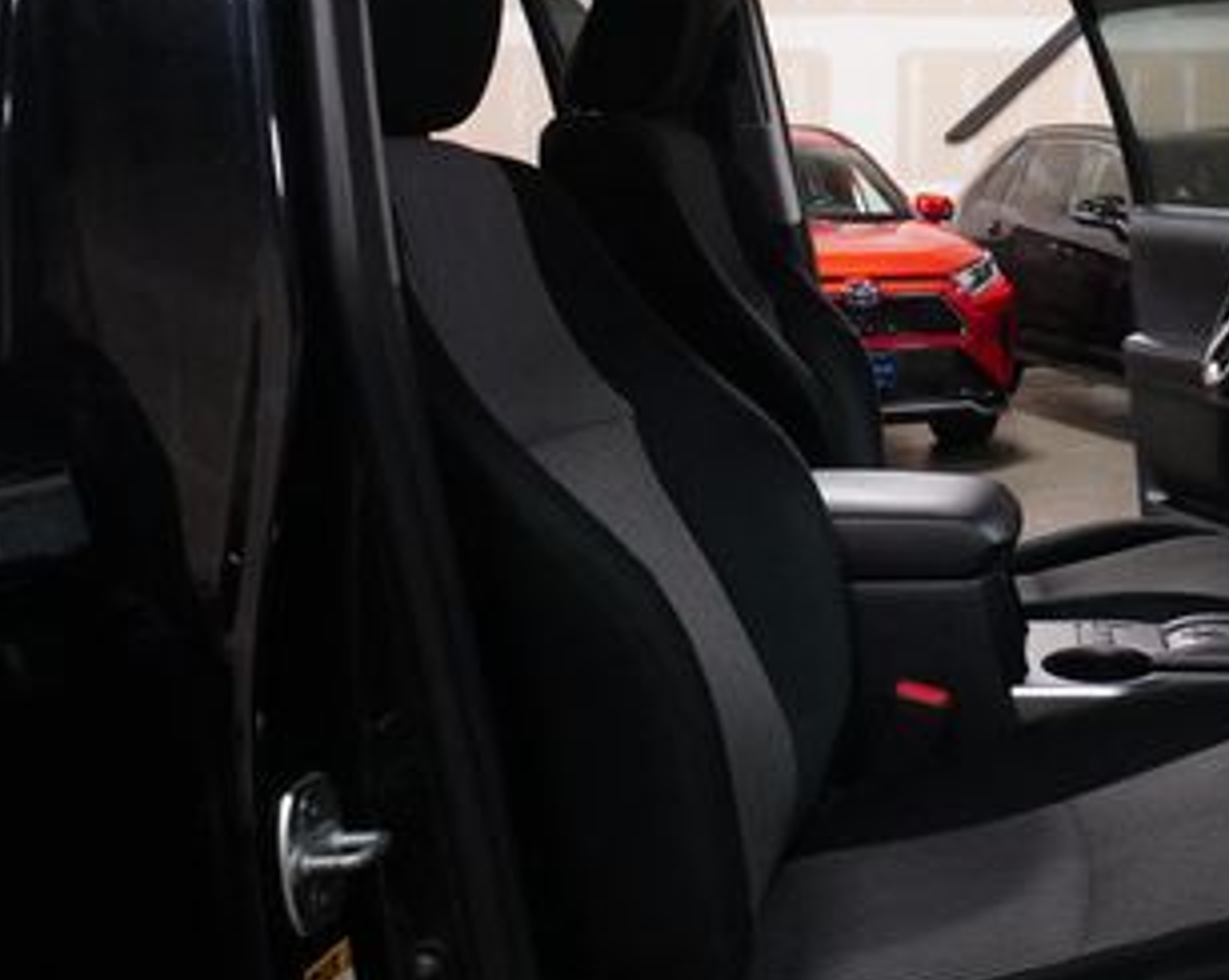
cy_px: 314
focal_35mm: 47
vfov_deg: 31.7
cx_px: 1217
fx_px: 1708
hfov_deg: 35.9
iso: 6400
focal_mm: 16
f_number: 7.1
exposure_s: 1/60
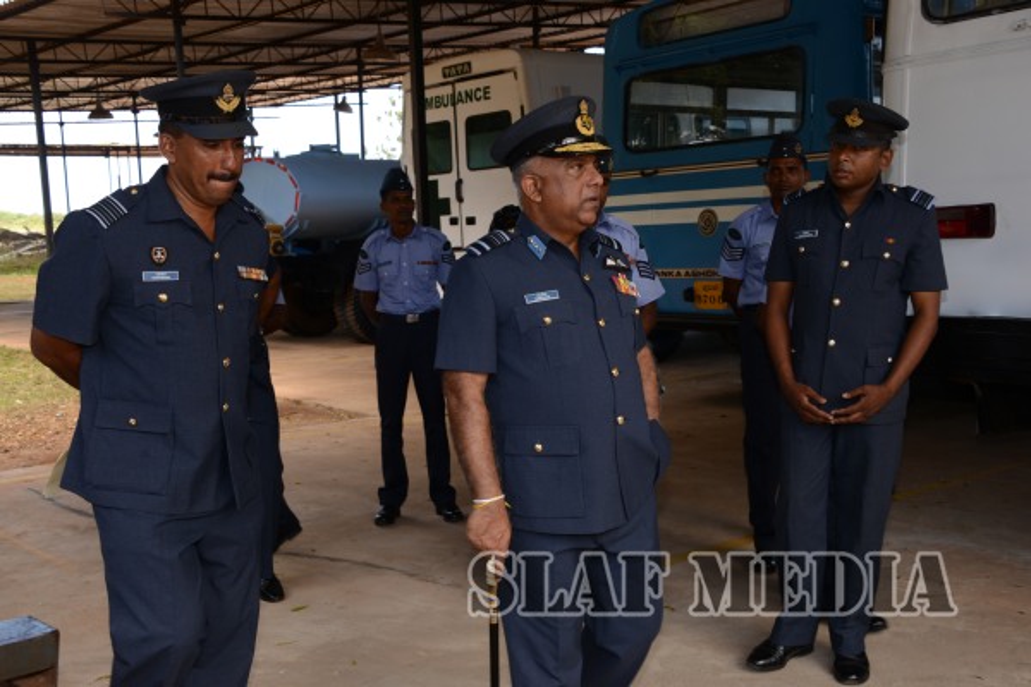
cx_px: 516
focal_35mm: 44
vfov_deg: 30.5
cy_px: 344
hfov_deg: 44.5
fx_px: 1260
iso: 250
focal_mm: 44
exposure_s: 1/80
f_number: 9
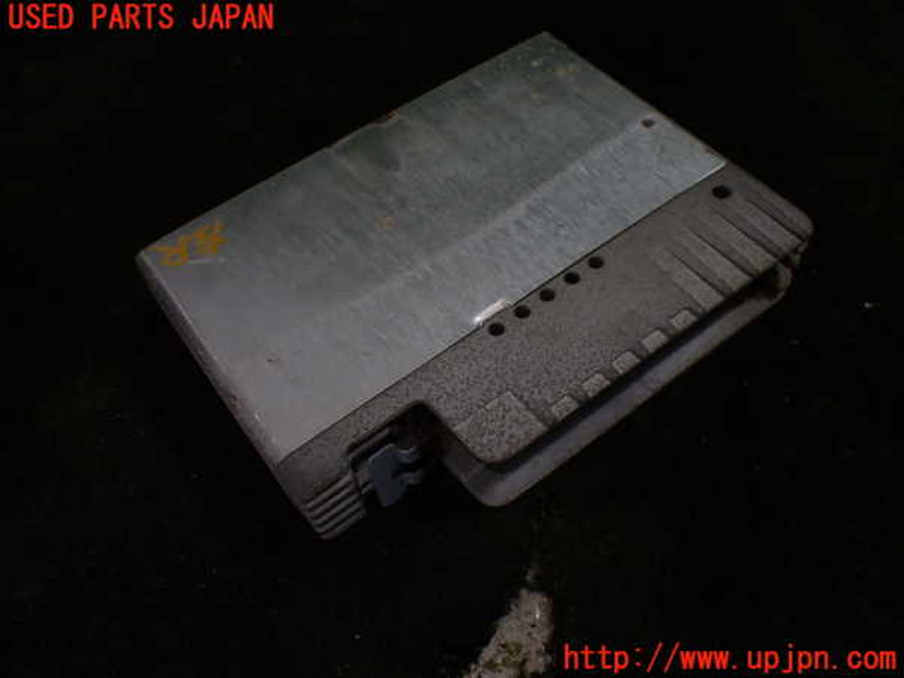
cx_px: 452
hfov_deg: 60.0
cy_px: 339
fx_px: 783
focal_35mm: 30
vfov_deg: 46.8
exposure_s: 1/125
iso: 100
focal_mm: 5.4
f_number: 2.3
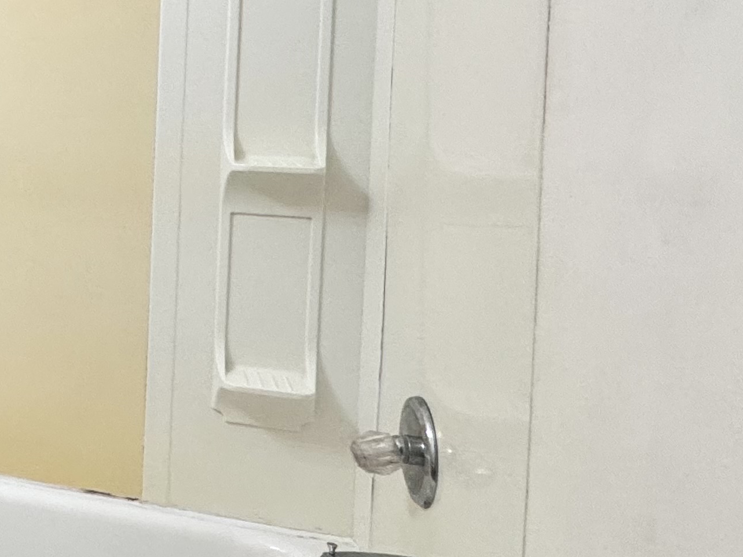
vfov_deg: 32.1
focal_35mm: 44
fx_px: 944
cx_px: -270
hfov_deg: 31.0
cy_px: 124
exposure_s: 1/120
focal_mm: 2.22
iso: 200
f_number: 2.2
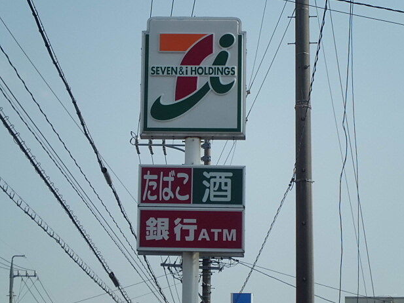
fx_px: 1576
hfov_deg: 14.6
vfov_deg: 11.0
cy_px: 148
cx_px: 209
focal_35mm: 135
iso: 64
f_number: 6.5
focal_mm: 23.5
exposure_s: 1/320
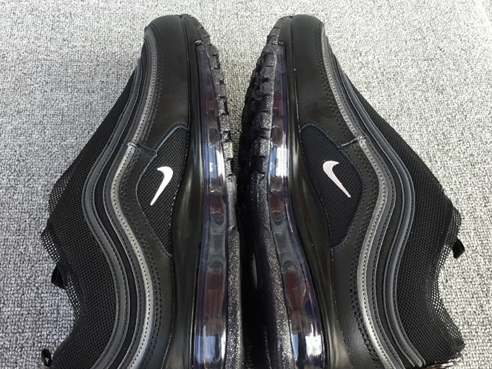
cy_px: 199
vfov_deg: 35.1
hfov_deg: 45.7
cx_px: 219
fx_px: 583
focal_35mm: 41
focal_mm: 3.3
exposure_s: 1/100
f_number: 2.4
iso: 32
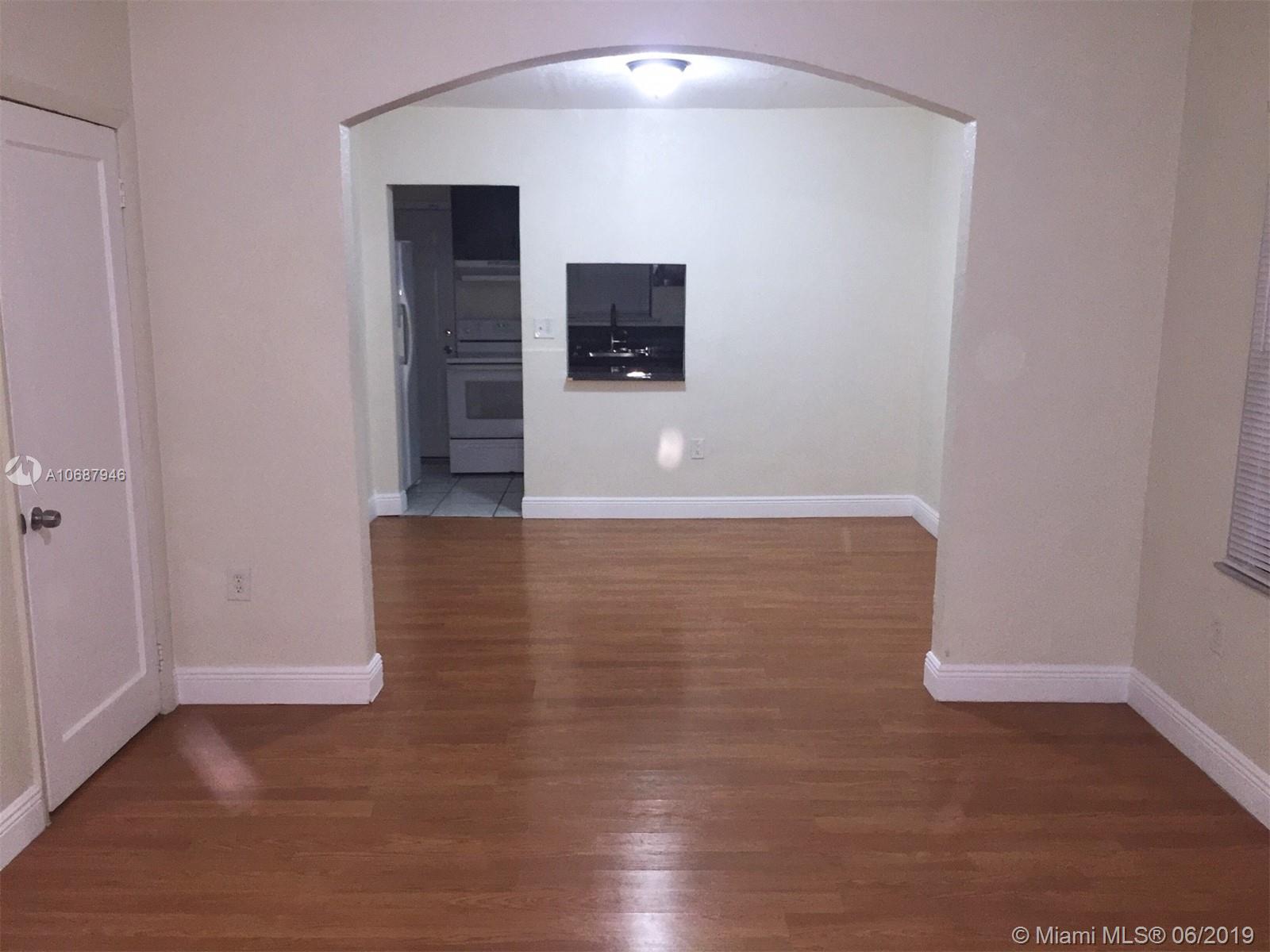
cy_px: 476
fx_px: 1064
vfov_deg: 48.2
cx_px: 635
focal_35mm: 29
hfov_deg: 61.7
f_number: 2.2
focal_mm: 4.15
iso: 160
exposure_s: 1/24
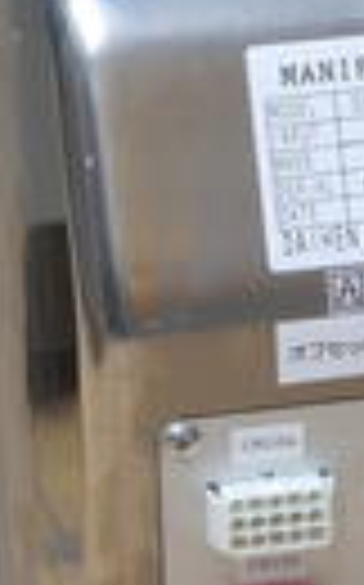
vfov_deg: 4.9
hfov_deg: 3.1
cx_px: 351
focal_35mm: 425
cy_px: 432
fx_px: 6761
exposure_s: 1/5
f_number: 9
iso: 400
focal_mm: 65
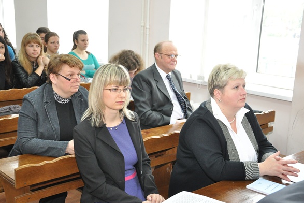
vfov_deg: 27.6
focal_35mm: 49
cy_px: 102
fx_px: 414
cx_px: 152
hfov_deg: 40.3
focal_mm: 32
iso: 1600
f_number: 5.6
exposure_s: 1/60
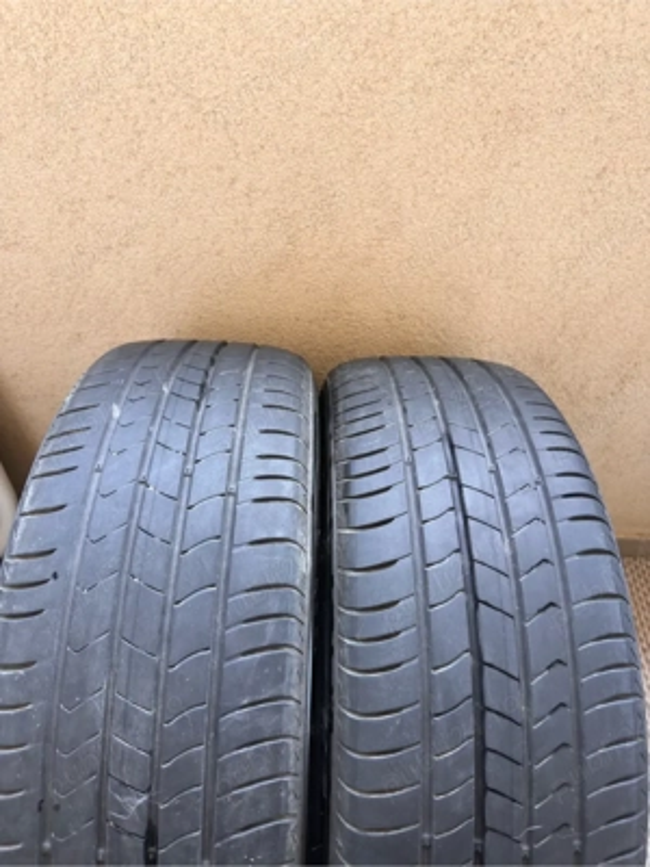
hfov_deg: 56.8
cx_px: 325
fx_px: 601
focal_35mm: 24
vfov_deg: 71.6
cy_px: 434
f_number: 1.78
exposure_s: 1/60
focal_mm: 6.86
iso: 200
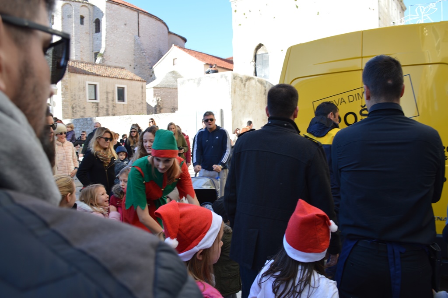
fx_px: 336
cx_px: 224
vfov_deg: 47.9
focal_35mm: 27
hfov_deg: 67.4
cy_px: 149
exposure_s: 1/125
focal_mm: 18
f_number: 5.6
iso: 100
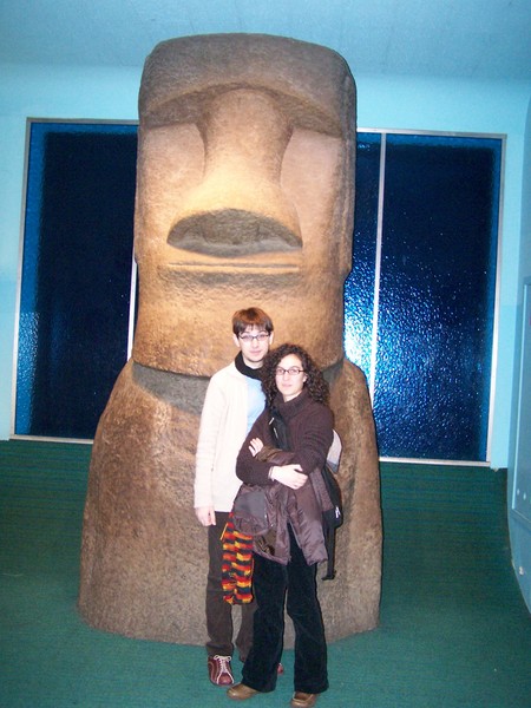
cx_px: 266
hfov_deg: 37.7
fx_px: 777
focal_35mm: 38
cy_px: 354
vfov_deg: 49.0
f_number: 2.8
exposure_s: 1/40
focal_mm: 6.3
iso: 400
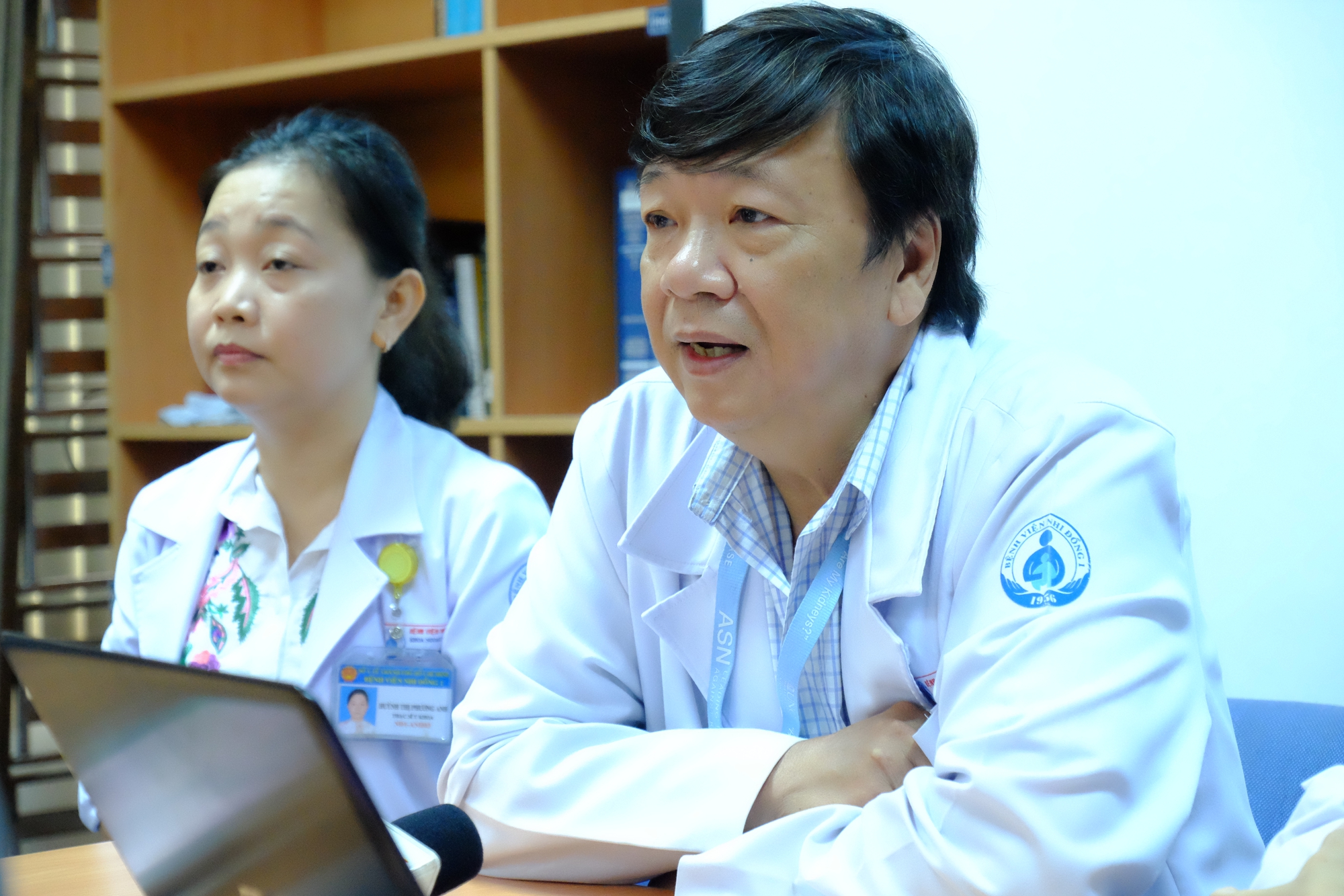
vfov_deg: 17.3
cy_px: 448
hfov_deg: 25.7
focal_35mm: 79
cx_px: 672
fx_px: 2949
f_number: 5
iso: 6400
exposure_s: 1/40
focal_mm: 52.4
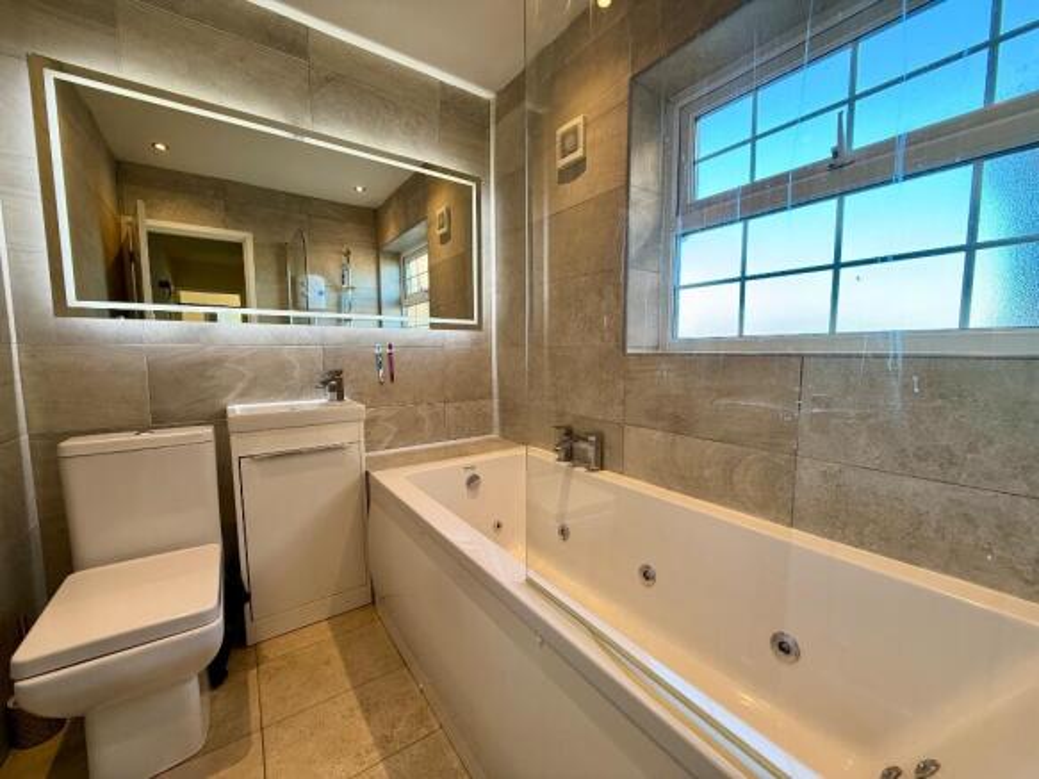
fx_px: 420
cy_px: 390
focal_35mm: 14
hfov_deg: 102.1
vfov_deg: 85.7
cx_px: 520
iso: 125
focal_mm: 2.22
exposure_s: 1/100
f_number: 2.2
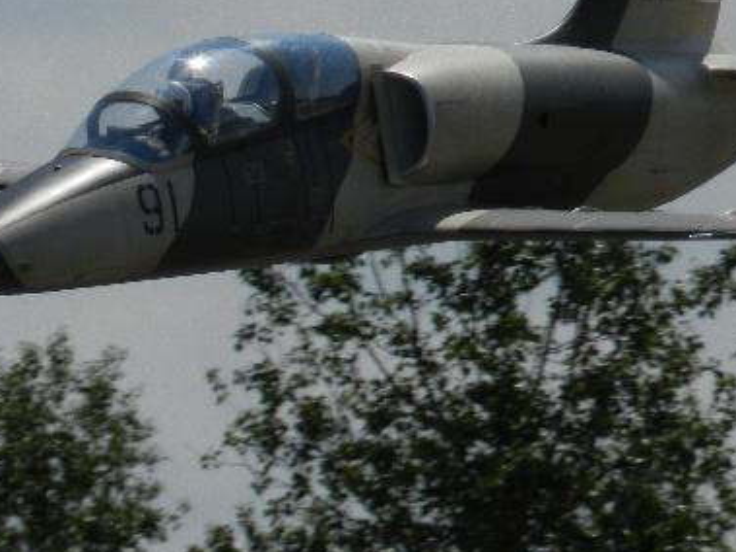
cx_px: 375
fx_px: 29077
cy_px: 113
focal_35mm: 1368
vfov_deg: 1.1
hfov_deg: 1.5
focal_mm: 144
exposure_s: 1/1000
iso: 160
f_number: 8
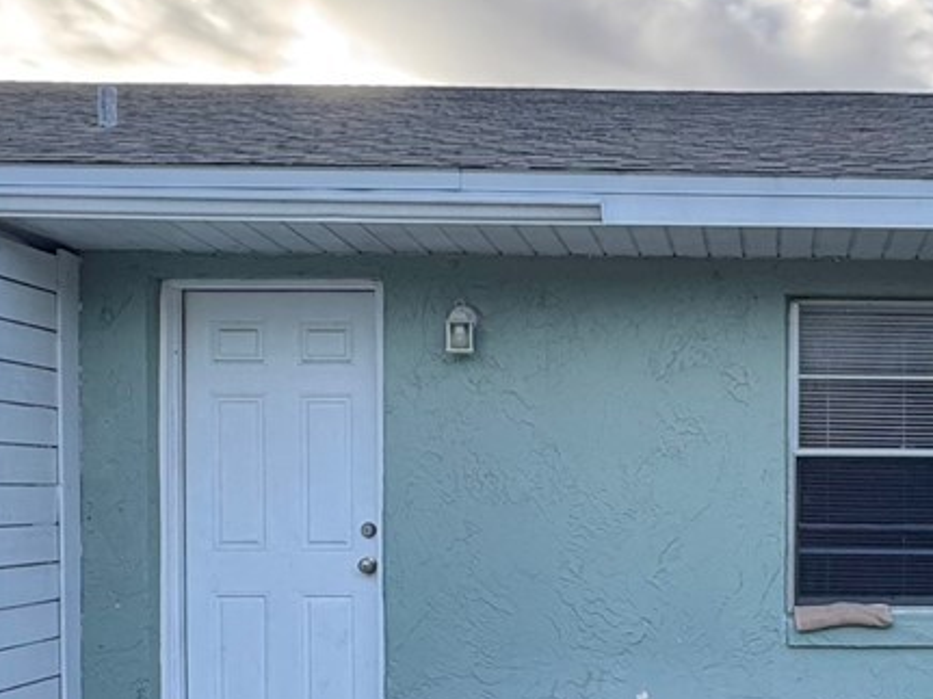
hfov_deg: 35.0
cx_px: 812
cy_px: 539
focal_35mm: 52
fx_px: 1401
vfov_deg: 27.6
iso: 40
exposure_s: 1/296
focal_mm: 2.22
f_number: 2.2
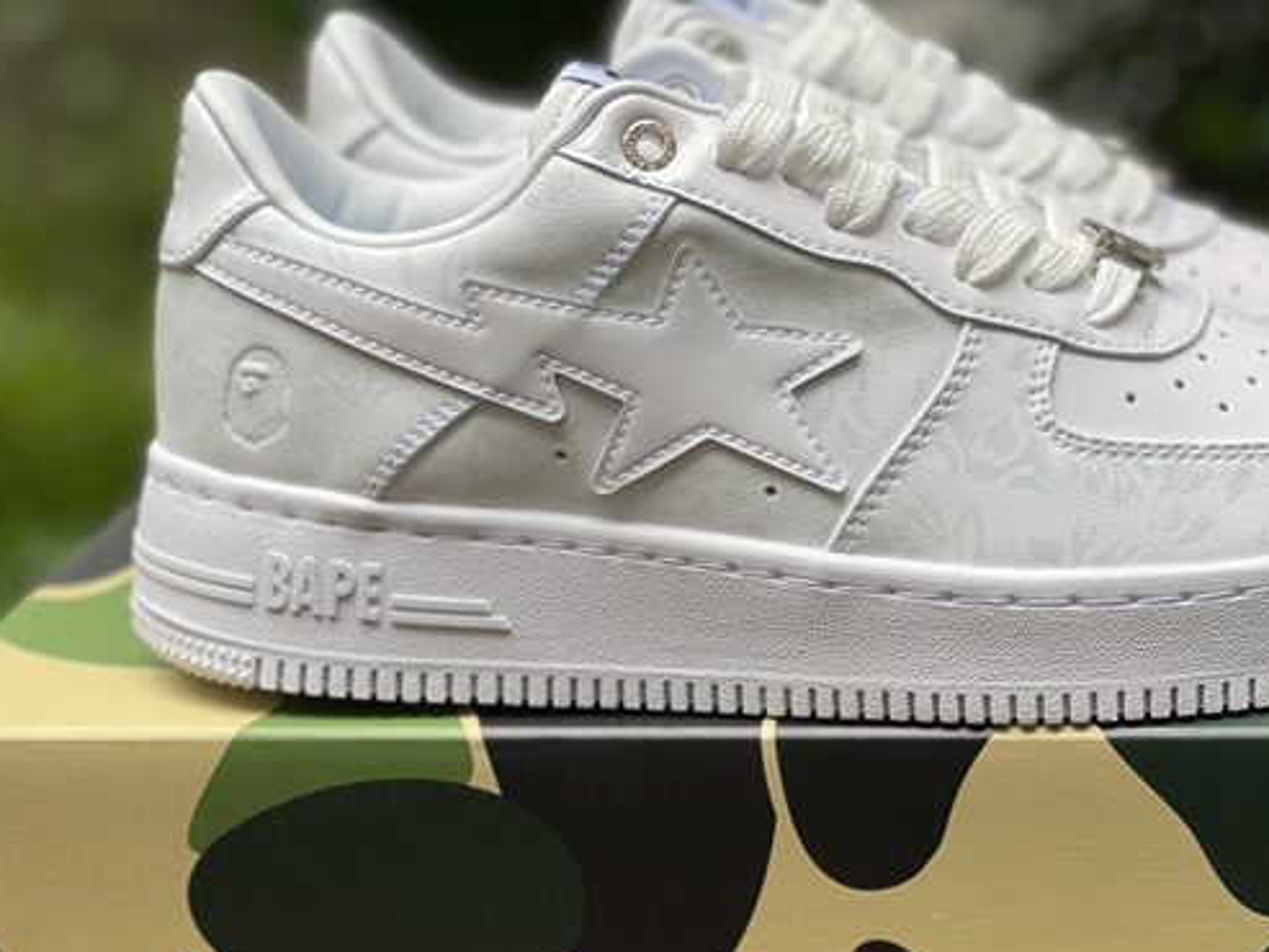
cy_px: 488
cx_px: 813
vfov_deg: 15.4
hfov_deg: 20.4
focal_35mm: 96
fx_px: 3520
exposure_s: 1/121
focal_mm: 7.5
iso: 50
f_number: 2.2
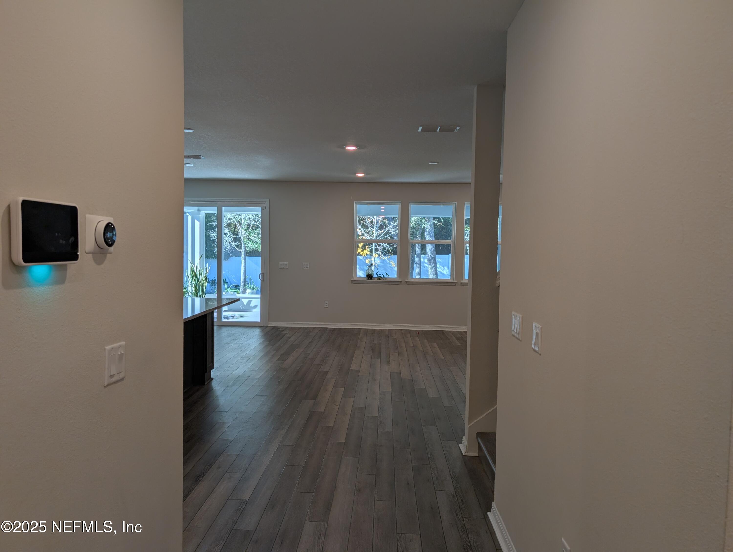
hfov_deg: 71.5
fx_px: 509
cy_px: 276
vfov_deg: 56.9
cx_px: 366
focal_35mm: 24
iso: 24
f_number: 1.68
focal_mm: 6.9
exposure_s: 1/434
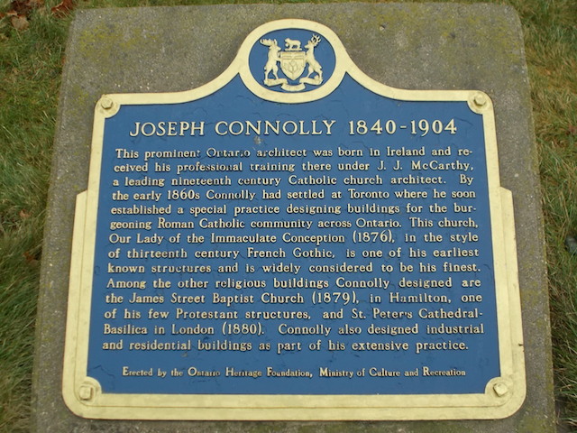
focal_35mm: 50
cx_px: 288
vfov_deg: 29.1
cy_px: 216
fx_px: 833
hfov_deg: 38.2
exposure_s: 1/25
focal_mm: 9
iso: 200
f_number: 4.5
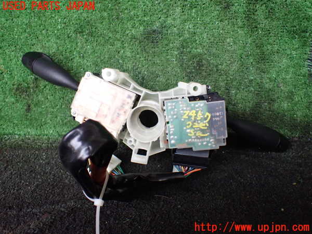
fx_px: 270
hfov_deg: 60.0
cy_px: 117
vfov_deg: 46.8
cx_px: 156
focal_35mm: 30
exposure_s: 1/125
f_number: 2.3
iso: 800
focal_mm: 5.4
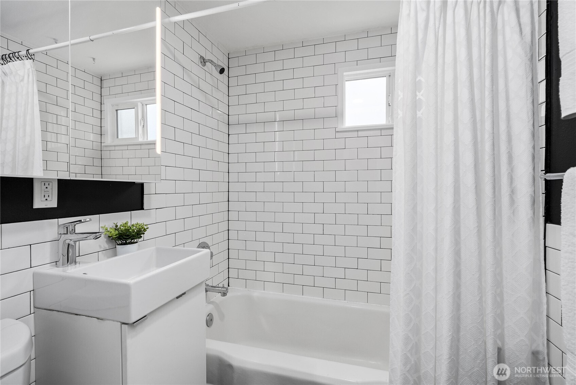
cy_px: 192
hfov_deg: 100.4
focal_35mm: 15
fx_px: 240
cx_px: 288
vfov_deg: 77.4
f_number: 7.1
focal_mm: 15
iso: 100
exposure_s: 1/60
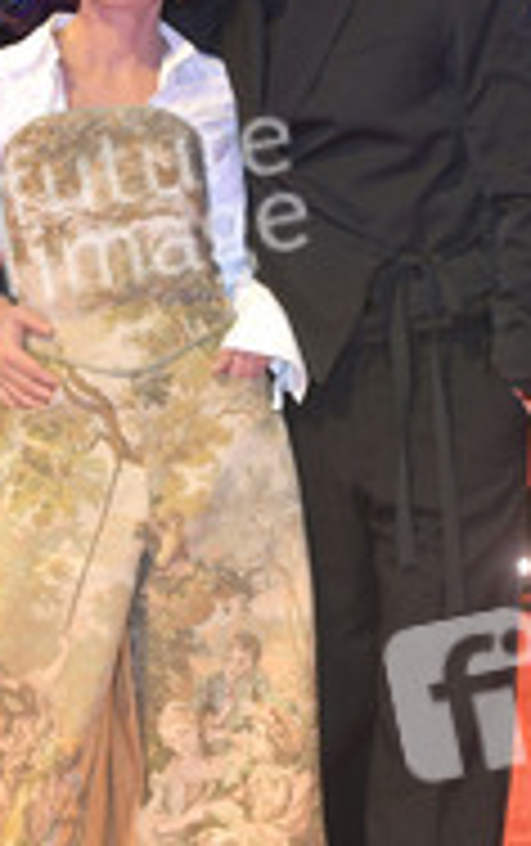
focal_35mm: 104
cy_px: 450
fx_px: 2401
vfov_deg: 20.0
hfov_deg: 12.6
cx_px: 207
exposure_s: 1/250
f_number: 5.6
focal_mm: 48
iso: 1600
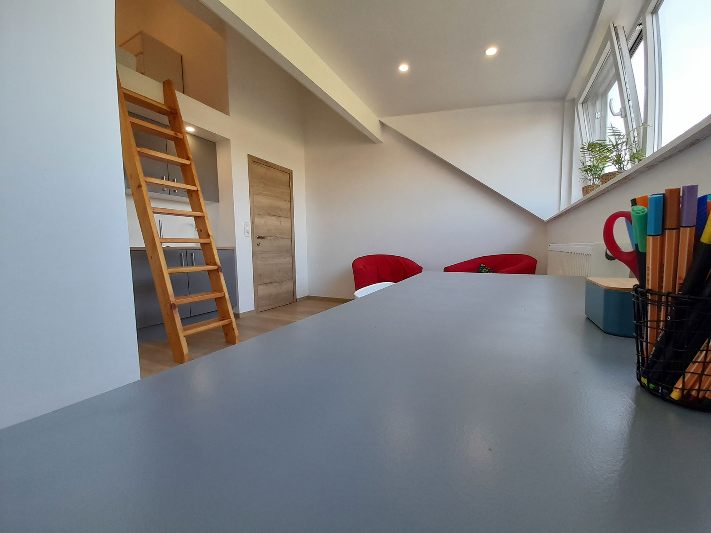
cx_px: 356
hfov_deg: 106.2
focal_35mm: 13
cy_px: 266
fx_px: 267
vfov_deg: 89.9
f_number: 2.2
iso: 50
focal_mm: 1.42
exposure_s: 1/60
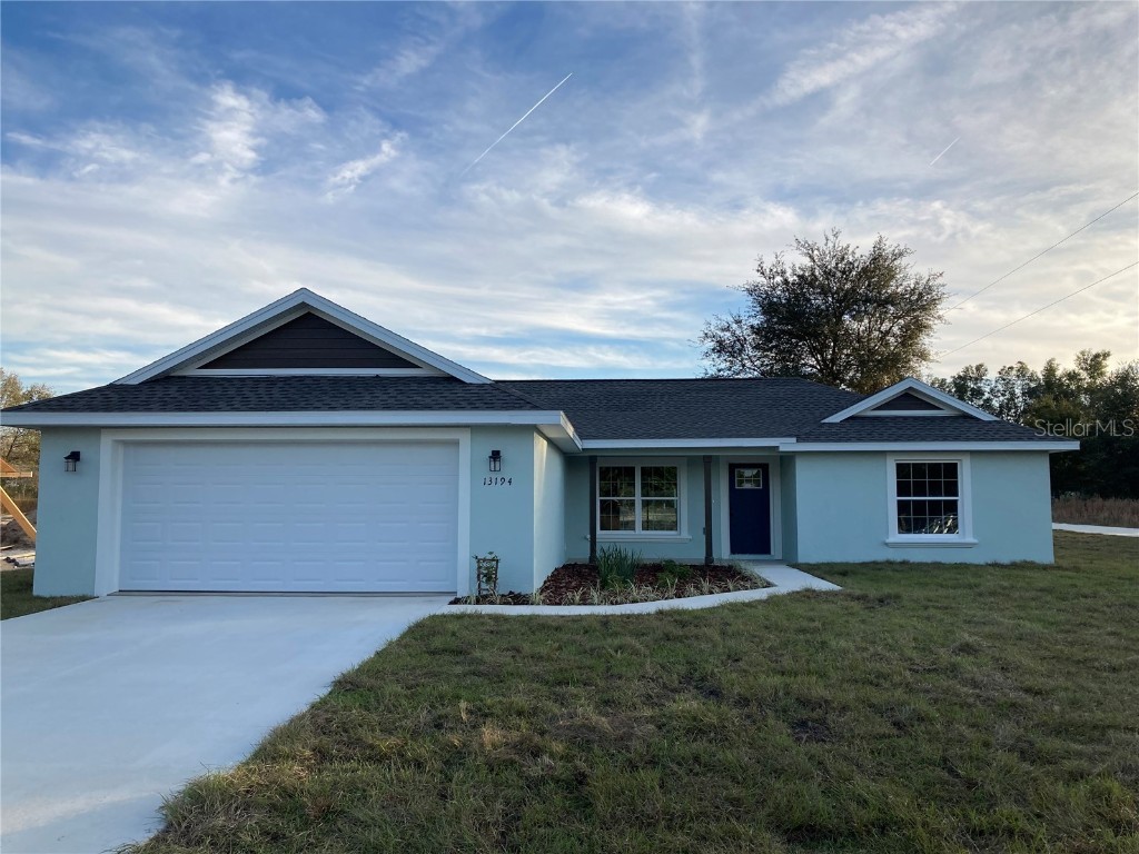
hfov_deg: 63.4
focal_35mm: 28
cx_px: 570
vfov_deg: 49.7
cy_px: 427
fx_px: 921
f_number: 1.8
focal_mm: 3.99
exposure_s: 1/1230
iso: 20
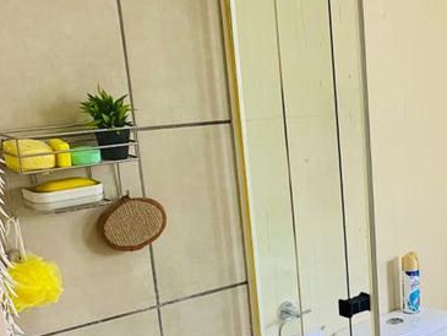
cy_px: 250
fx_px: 736
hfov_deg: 31.3
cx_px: 447
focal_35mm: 57
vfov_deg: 25.4
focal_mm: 4.25
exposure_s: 1/60
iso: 160
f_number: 1.8
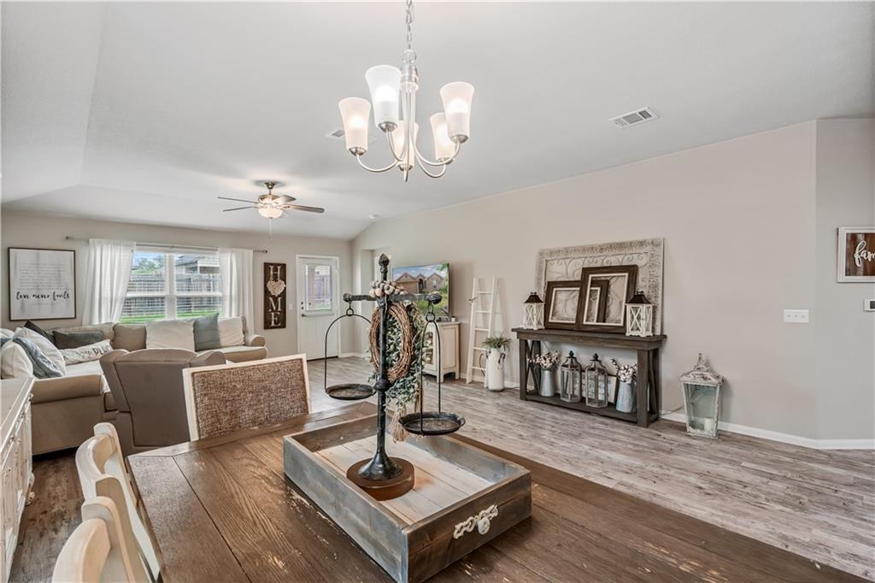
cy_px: 292
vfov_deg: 73.7
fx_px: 389
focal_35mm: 16
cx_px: 438
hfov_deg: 96.8
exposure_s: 1/1.25
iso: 320
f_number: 9
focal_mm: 16
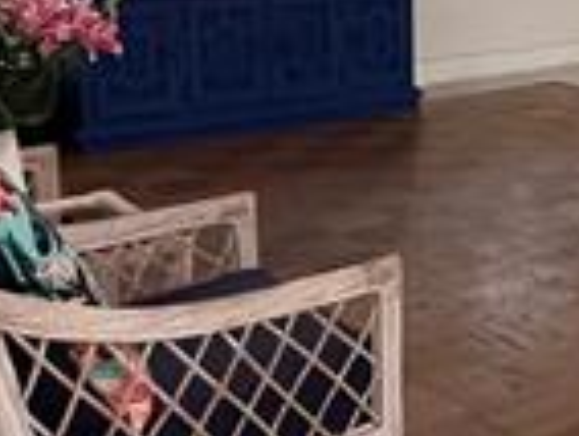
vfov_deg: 19.5
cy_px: -29
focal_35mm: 73
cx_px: 828
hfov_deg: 22.6
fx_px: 1223
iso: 320
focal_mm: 1.57
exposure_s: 1/60
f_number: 1.8
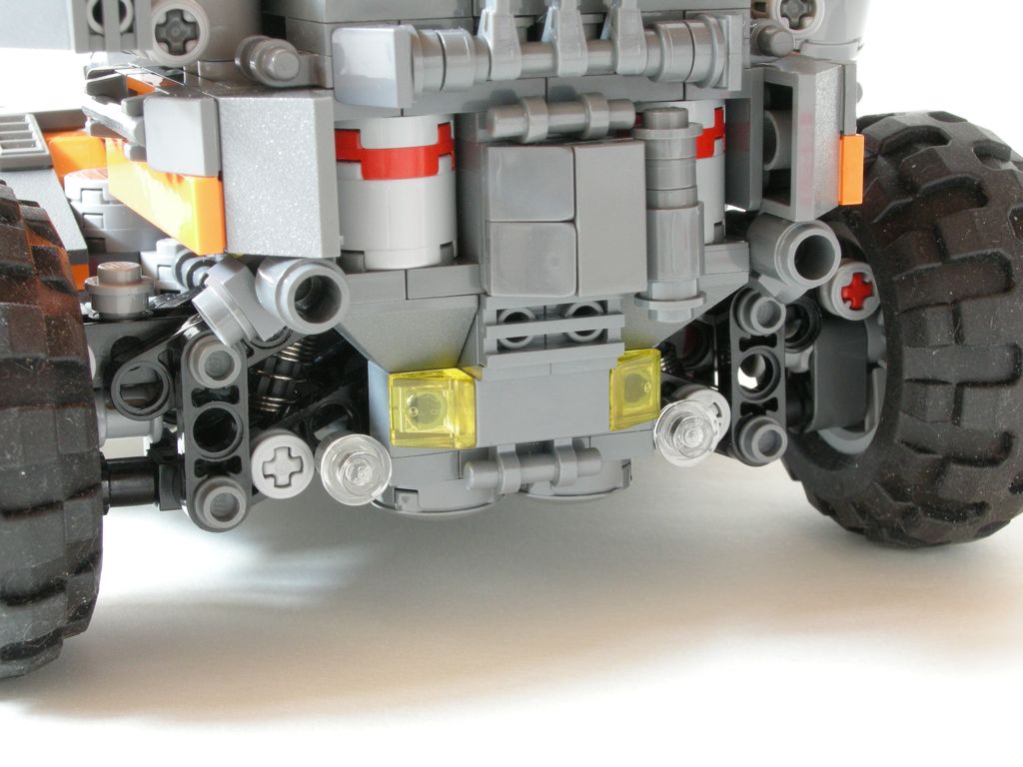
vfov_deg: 19.6
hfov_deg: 26.0
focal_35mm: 75
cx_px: 512
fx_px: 2216
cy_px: 384
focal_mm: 15.7
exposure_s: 1/1.3
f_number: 6.8
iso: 200
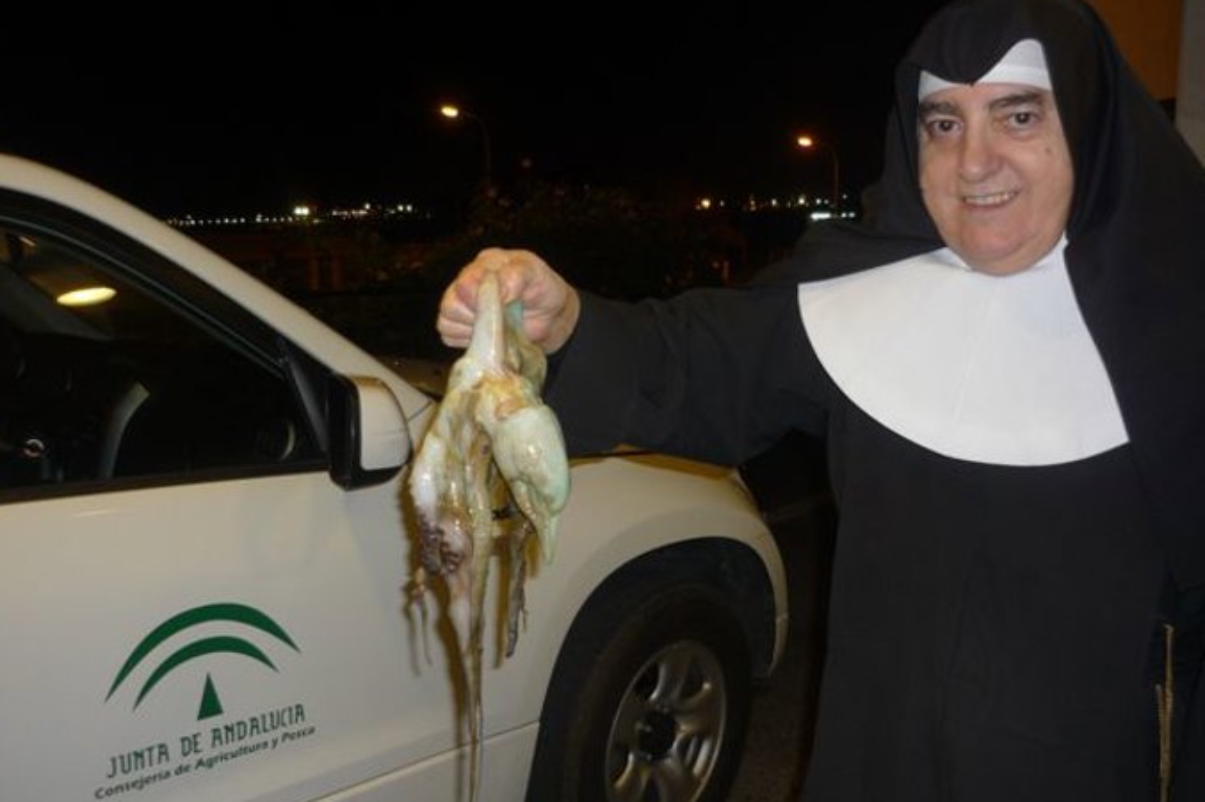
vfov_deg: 37.8
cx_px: 594
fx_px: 1171
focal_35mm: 35
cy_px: 413
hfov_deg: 54.4
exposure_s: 1/30
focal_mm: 5.5
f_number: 2.8
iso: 100
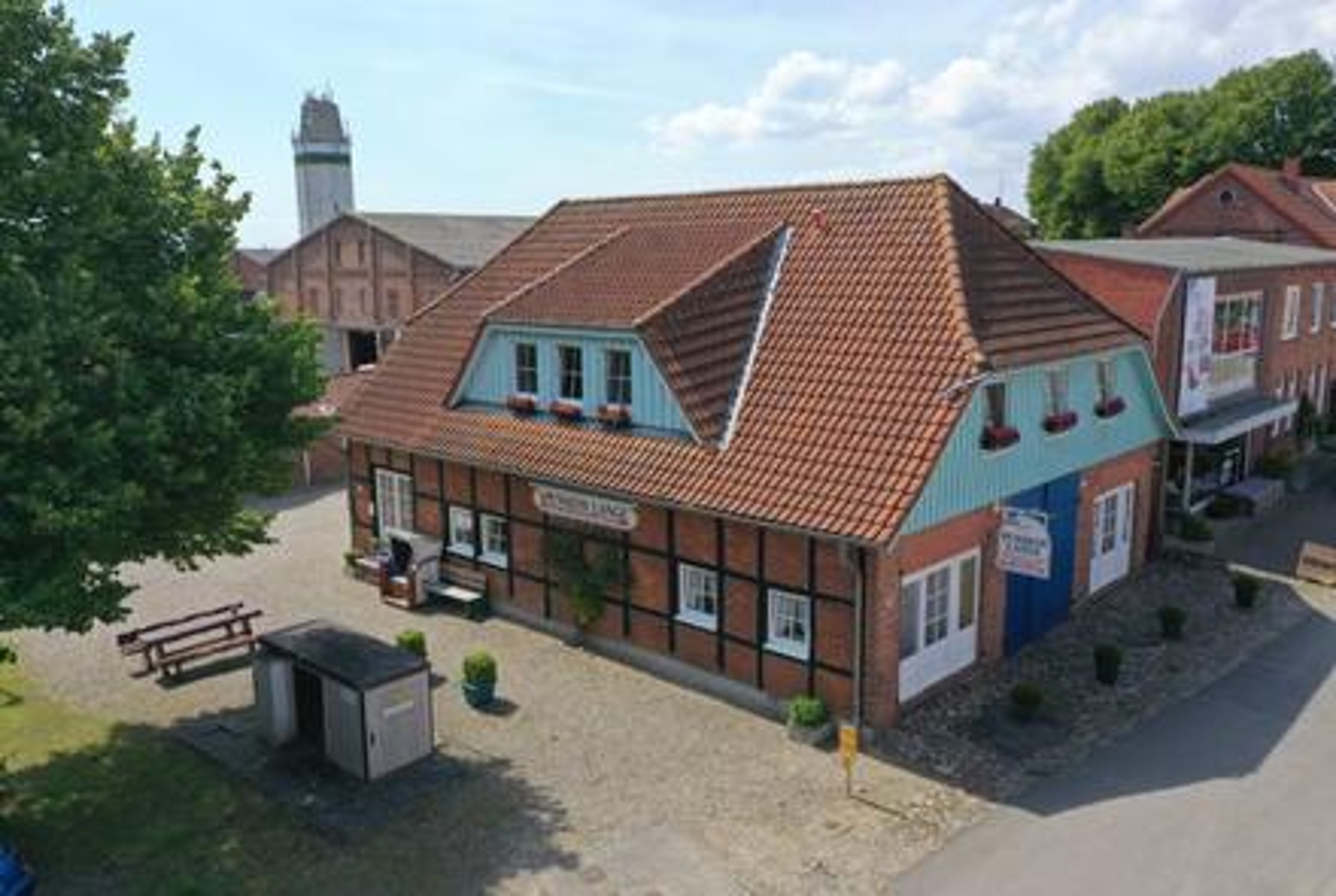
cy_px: 448
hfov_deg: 65.4
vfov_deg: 46.6
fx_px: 1041
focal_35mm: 28
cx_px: 668
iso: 100
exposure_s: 1/400
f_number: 5.6
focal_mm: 10.26
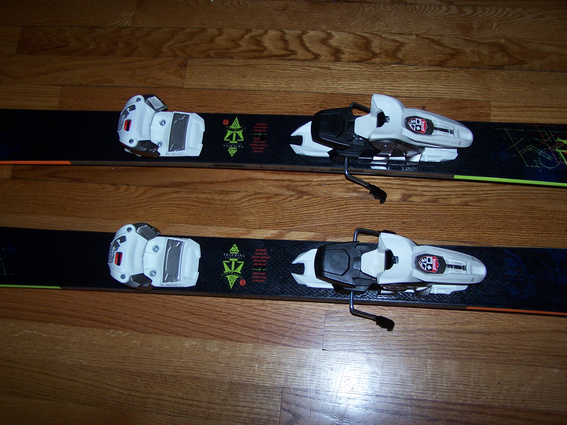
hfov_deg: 49.0
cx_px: 284
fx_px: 622
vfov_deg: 37.7
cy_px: 212
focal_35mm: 38
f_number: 2.8
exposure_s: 1/60
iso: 140
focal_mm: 6.3
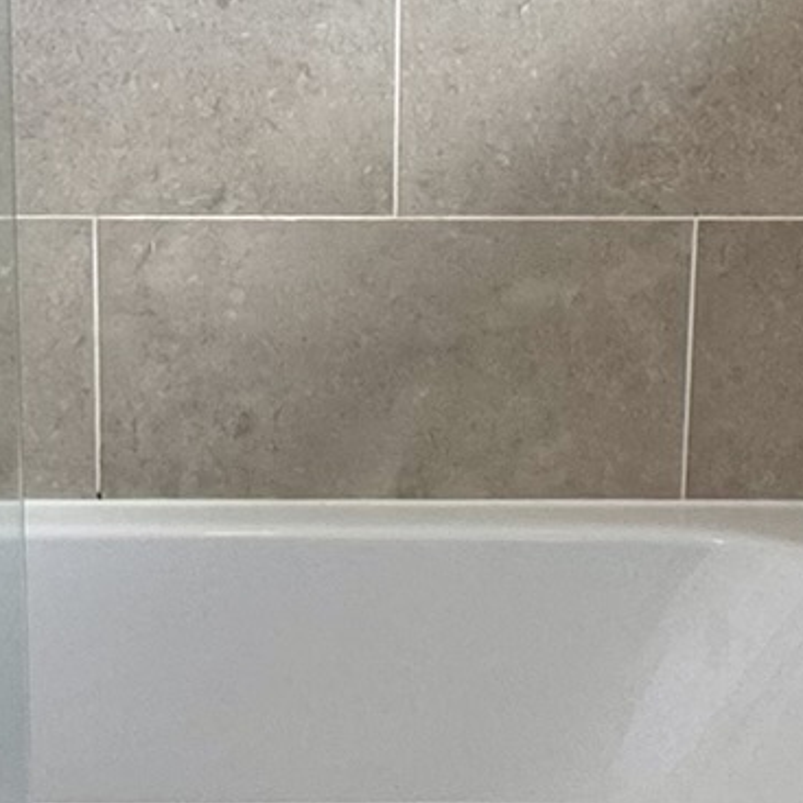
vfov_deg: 24.7
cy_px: 208
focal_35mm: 69
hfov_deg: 24.8
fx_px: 1811
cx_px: 238
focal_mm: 2.22
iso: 160
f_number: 2.2
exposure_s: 1/100
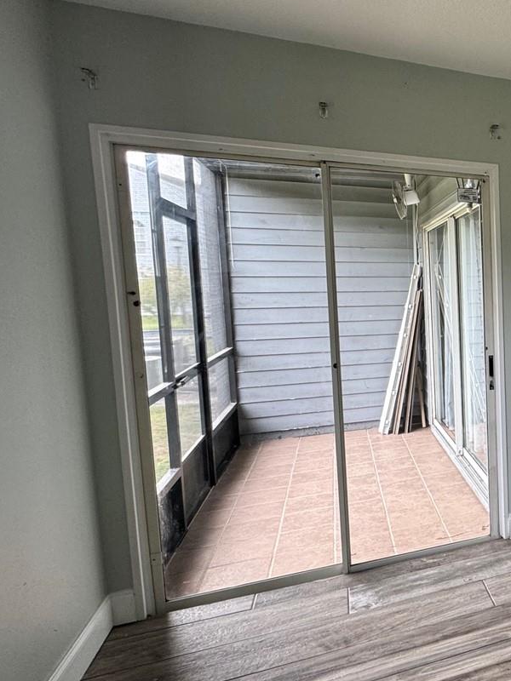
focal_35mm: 28
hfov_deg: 36.9
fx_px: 551
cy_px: 334
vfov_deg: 63.4
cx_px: 626
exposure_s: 1/99
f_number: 2.2
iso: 125
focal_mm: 2.22
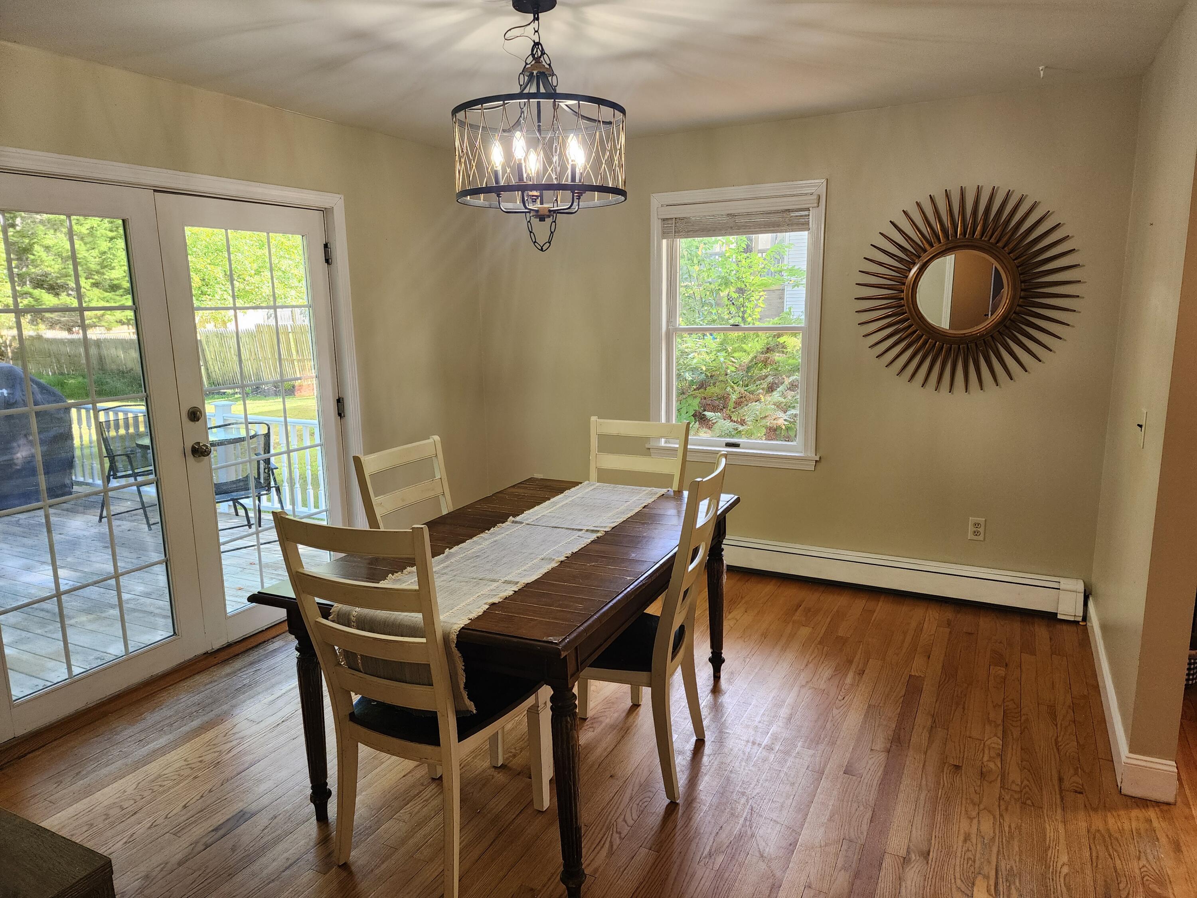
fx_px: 795
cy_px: 449
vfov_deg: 58.9
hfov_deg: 73.9
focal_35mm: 23
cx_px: 598
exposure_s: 1/120
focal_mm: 6.4
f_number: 1.8
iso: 200
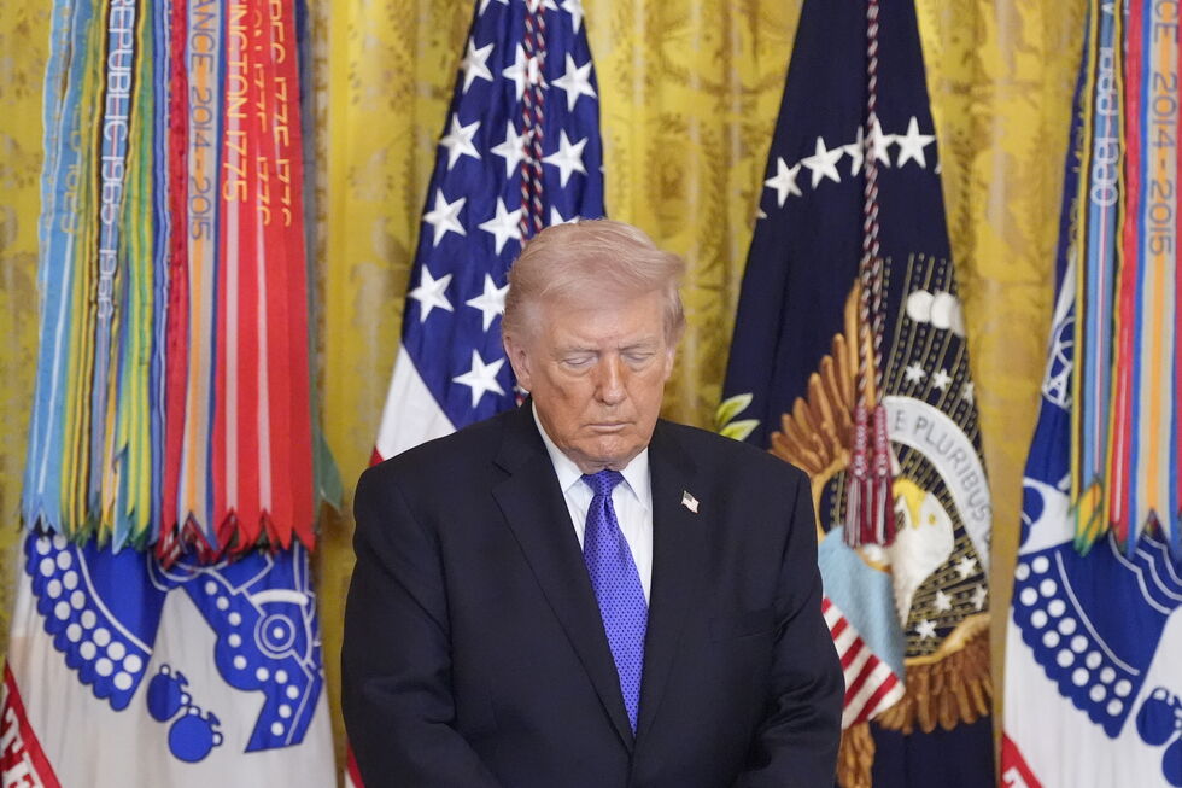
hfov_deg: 10.8
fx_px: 6237
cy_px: 394
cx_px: 591
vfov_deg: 7.2
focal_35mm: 190
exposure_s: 1/400
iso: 10000
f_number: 2.8
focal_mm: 127
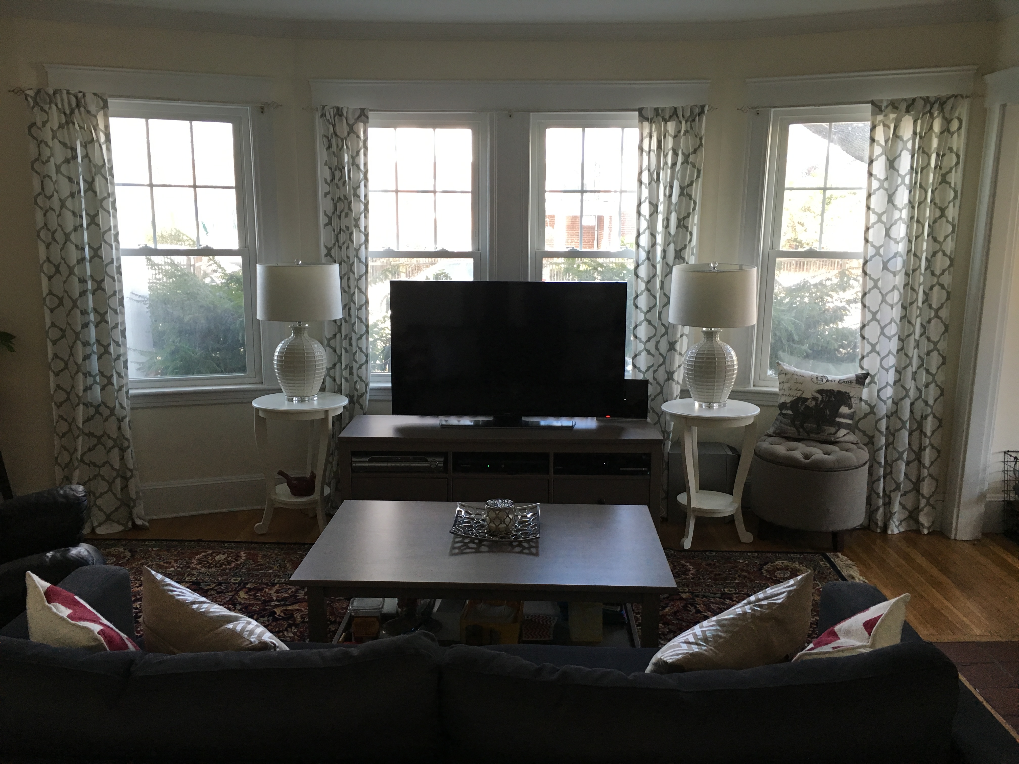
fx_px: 854
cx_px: 510
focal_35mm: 29
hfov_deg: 61.7
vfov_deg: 48.2
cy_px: 382
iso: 40
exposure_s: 1/30
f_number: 2.2
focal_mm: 4.15
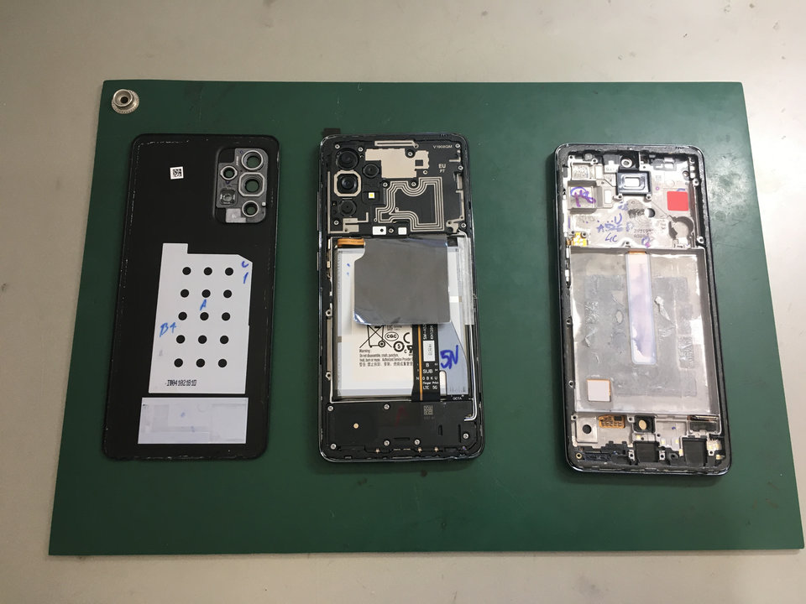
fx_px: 675
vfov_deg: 48.2
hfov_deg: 61.7
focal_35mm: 29
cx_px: 403
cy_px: 302
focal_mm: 4.15
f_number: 2.2
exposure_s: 1/30
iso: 32
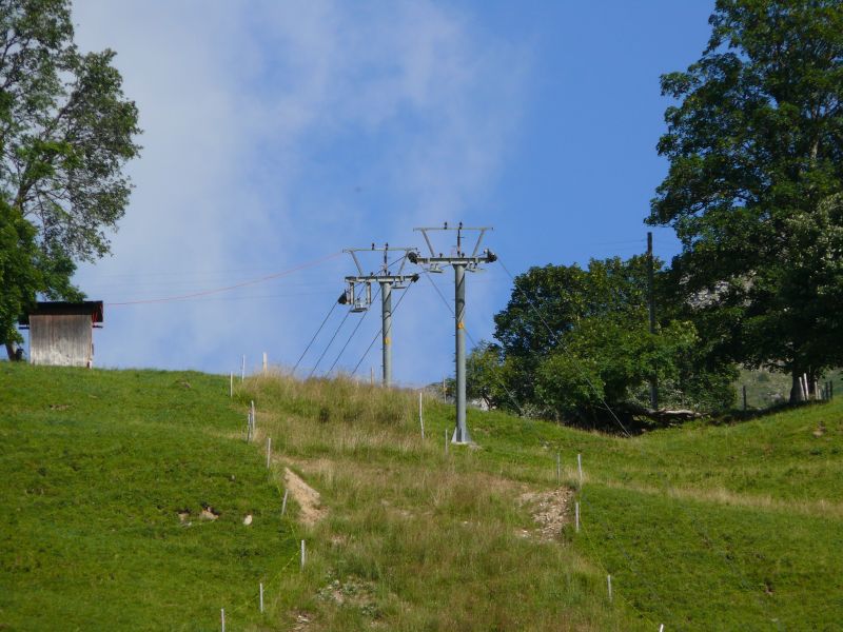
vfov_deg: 3.5
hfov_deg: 4.7
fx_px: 10228
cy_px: 316
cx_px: 422
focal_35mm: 420
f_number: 6.3
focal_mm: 88.8
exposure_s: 1/500
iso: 100
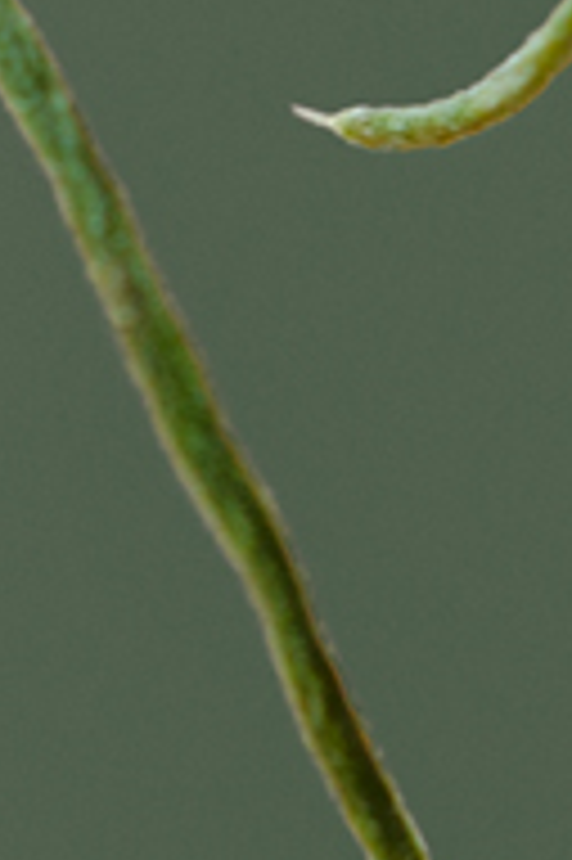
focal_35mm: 1133
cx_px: -99
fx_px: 27050
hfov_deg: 1.2
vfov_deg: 1.8
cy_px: 567
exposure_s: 1/4
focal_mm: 180
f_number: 6.3
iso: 100
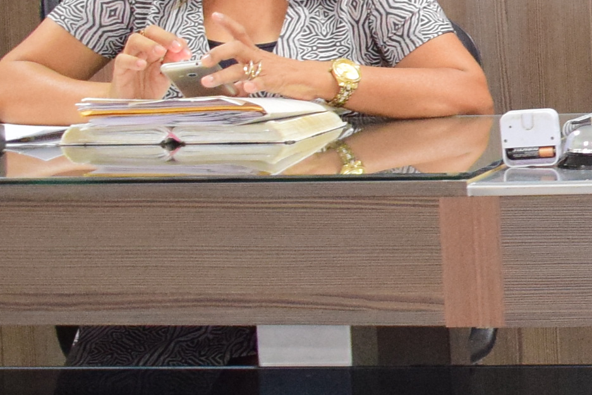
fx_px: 13025
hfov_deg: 2.6
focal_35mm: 792
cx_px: 1057
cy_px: 96
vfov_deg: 1.7
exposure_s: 1/80
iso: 1600
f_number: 6.3
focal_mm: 110
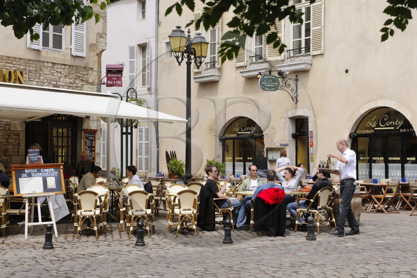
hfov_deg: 30.5
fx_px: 764
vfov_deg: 20.6
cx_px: 208
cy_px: 139
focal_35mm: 66
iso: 200
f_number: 13
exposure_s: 1/160
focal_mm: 66
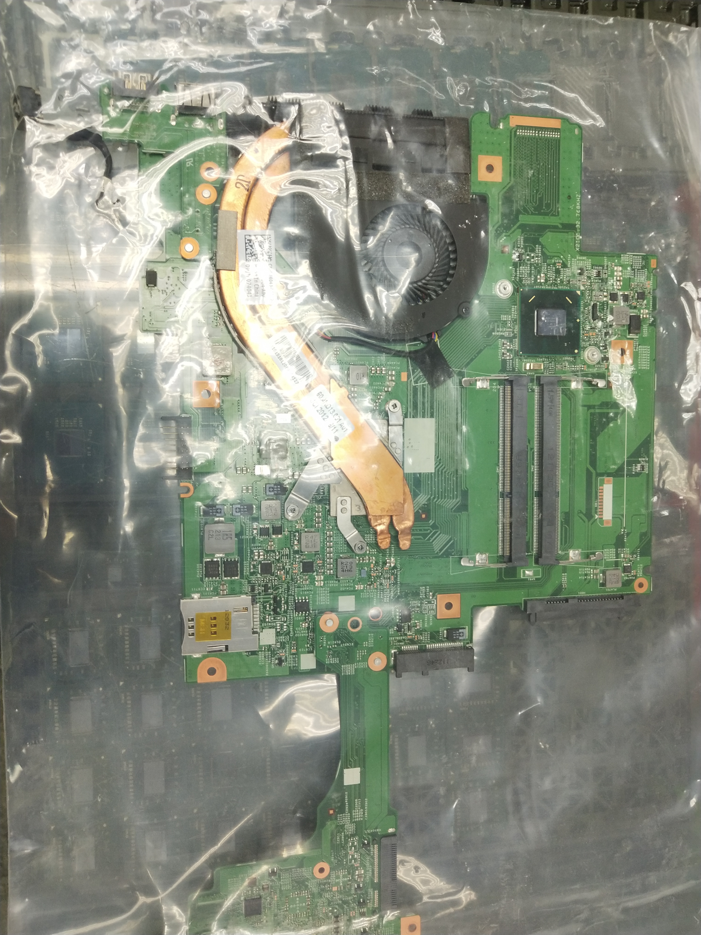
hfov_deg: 46.8
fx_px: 810
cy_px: 468
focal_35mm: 30
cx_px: 350
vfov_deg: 60.0
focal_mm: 3.95
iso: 174
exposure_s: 1/50
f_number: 1.8
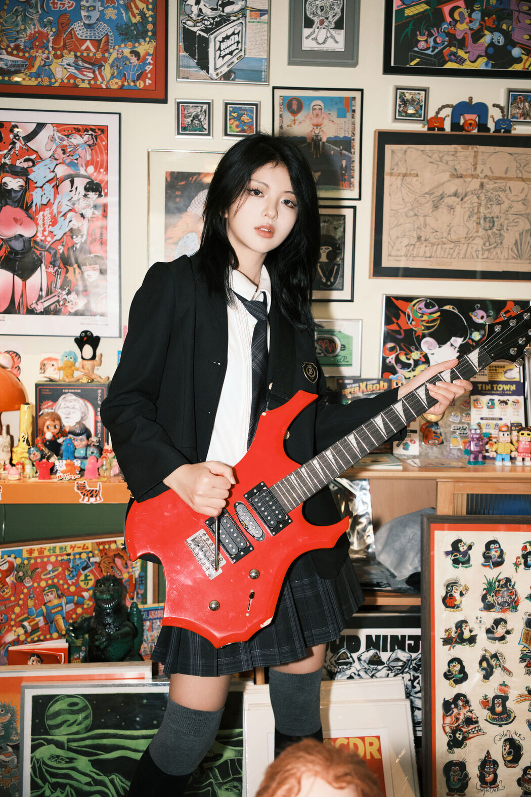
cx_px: 266
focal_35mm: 40
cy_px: 398
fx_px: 885
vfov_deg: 48.5
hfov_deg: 33.4
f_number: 3.2
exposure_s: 1/160
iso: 1000
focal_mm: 26.4
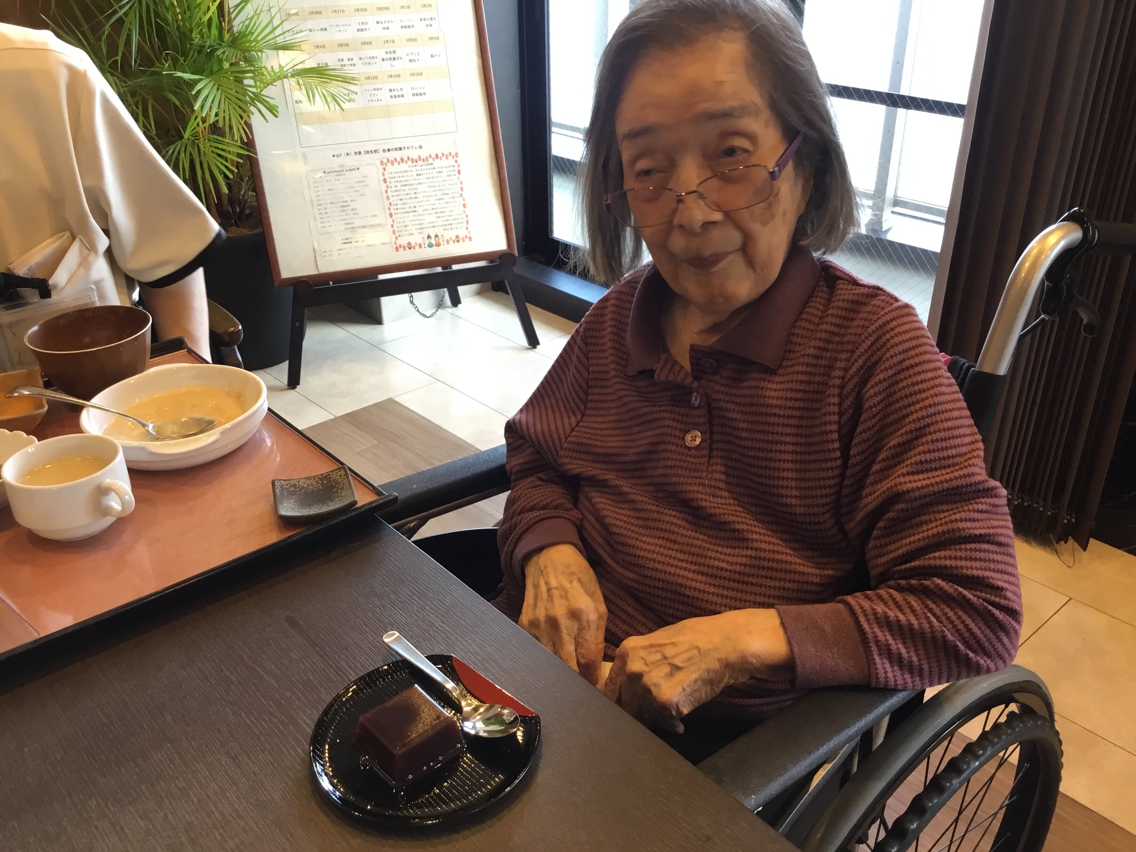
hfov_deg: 58.4
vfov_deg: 45.4
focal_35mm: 31
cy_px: 426
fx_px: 1017
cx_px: 568
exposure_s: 1/33
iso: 64
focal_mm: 3.3
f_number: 2.4
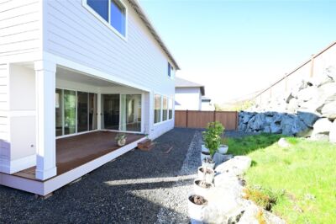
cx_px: 168
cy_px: 112
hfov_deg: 104.3
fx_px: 131
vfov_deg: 81.1
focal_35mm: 14
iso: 500
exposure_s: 1/250
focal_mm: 14
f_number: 6.3
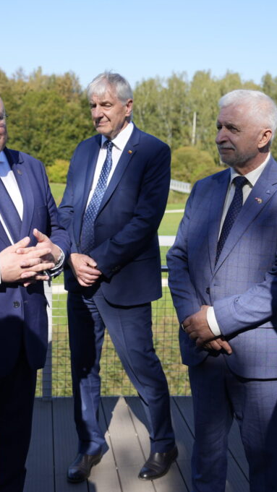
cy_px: 246
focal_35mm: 52
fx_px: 679
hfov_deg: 23.0
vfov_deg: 39.9
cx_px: 122
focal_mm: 33
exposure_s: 1/800
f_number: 3.5
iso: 100
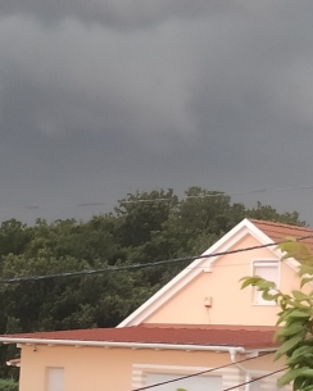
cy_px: 204
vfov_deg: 23.3
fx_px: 950
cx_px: -24
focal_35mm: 82
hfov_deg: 18.1
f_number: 1.79
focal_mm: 4.74
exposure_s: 1/33
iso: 403
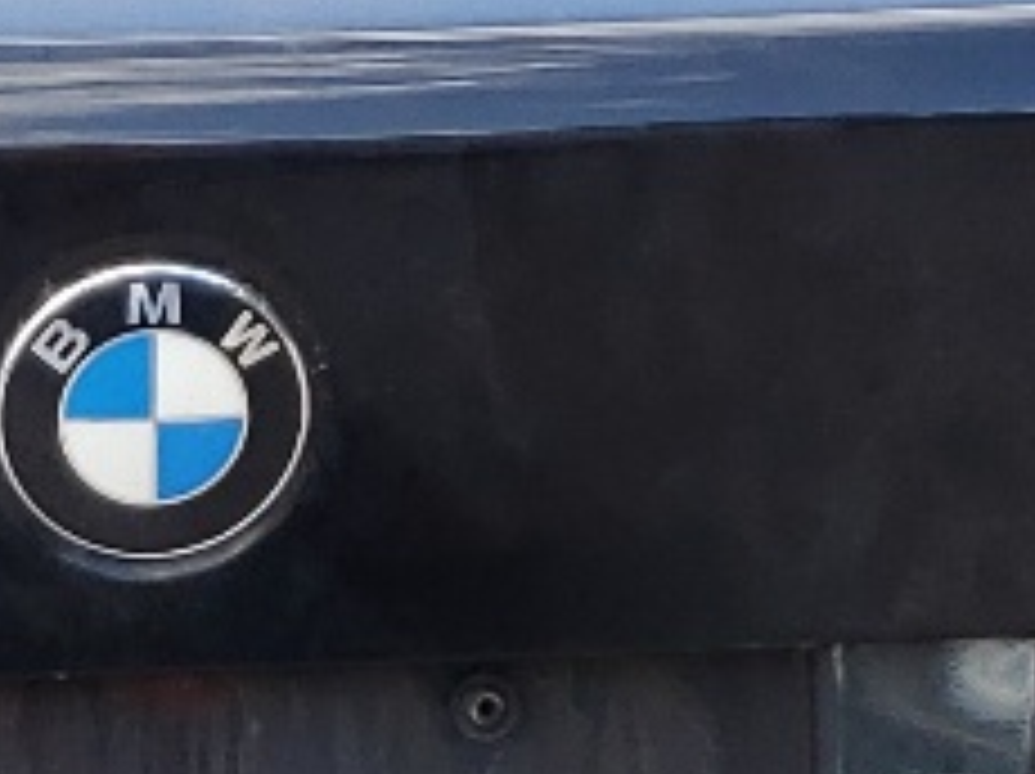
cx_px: 130
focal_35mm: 181
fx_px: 5406
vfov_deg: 8.2
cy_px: 580
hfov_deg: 10.9
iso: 50
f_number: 1.5
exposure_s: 1/556
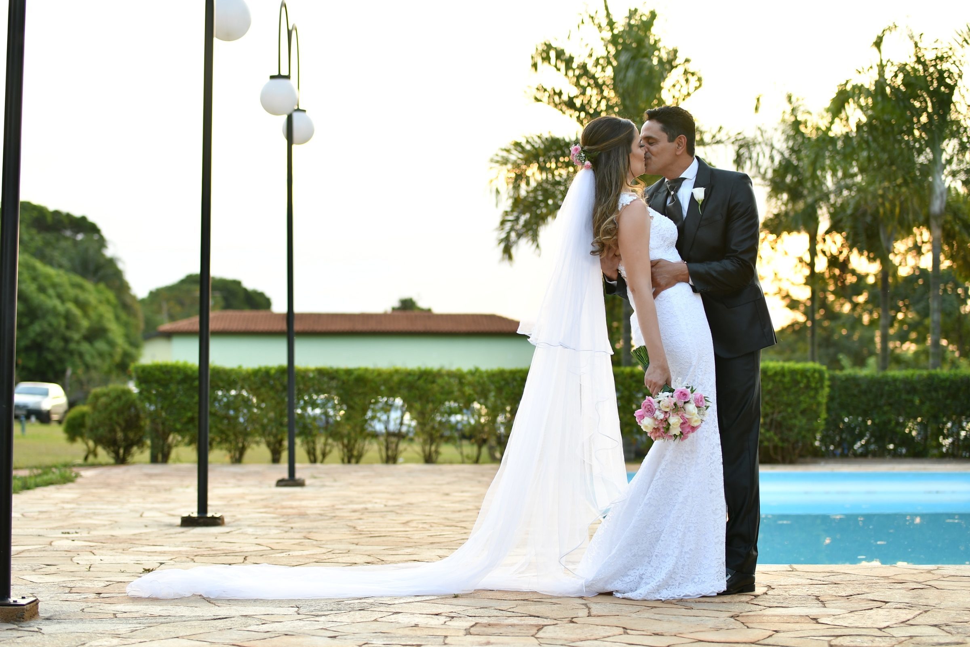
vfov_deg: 18.2
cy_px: 324
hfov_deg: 27.0
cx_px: 485
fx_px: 2021
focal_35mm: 75
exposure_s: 1/250
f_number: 2.2
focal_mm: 50
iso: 200
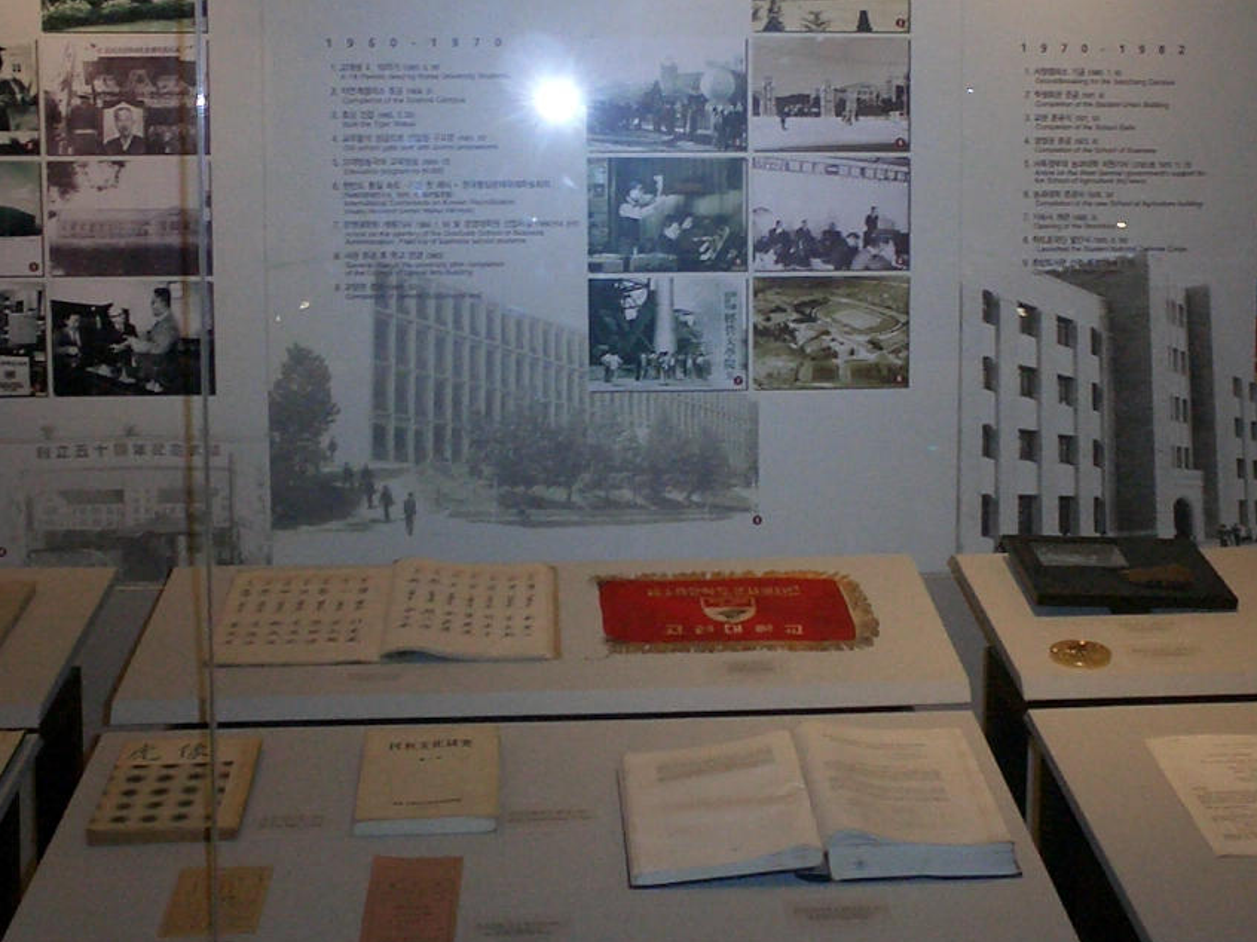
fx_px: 2033
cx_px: 725
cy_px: 331
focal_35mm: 56
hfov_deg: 34.3
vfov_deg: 26.0
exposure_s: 1/40
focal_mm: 5.6
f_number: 3.5
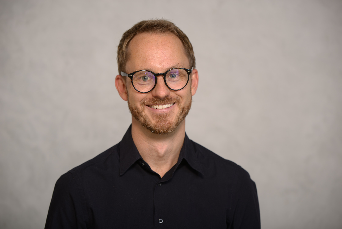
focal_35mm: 105
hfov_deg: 19.4
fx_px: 998
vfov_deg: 13.1
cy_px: 114
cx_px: 171
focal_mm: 105
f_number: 2.8
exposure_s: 1/200
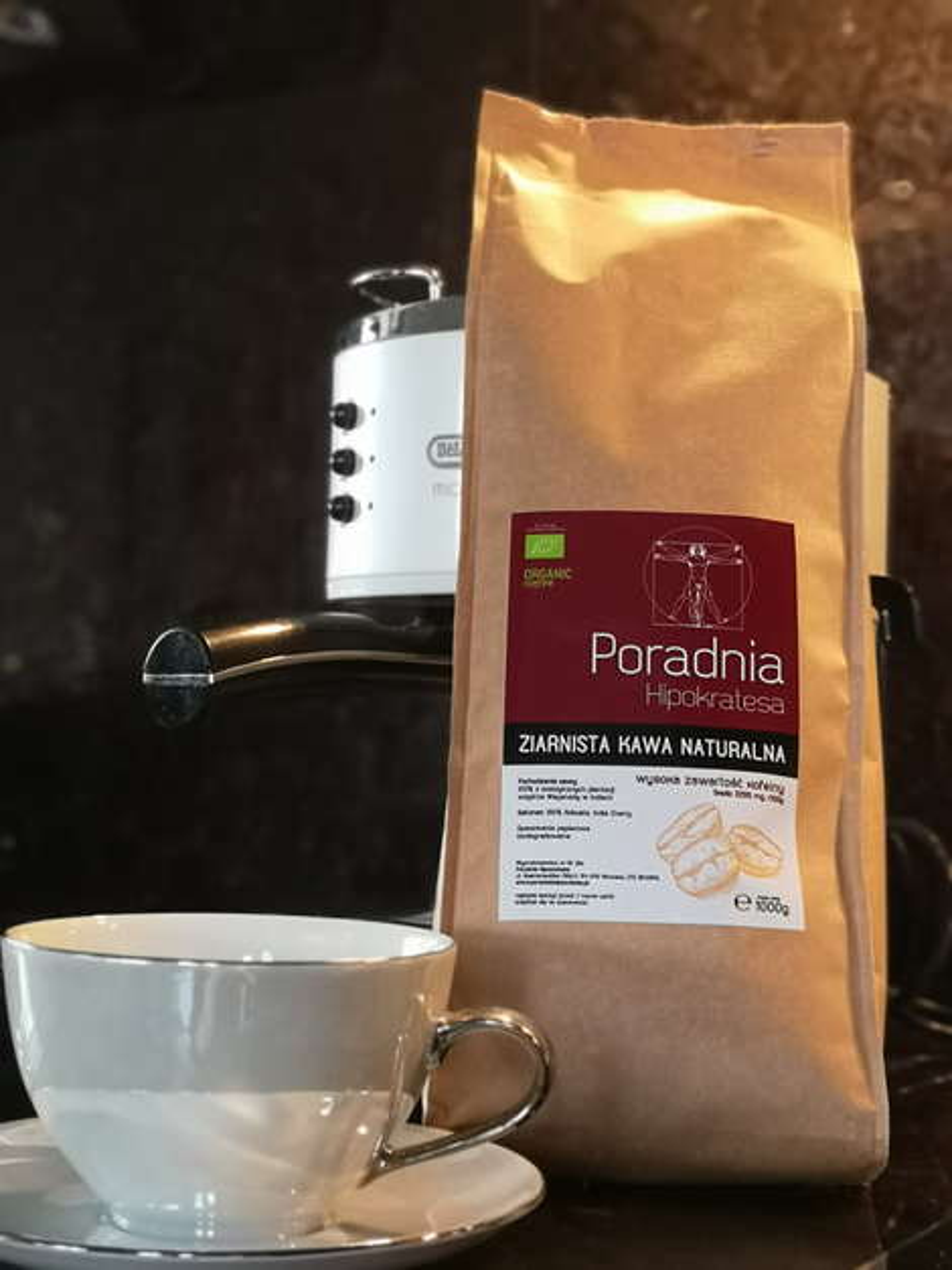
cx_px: 476
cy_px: 635
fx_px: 1981
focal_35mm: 54
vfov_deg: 35.5
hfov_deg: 27.0
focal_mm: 3.95
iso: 160
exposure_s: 1/50
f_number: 4
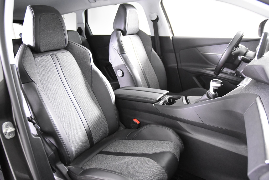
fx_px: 191
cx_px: 134
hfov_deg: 70.4
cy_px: 90
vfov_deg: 50.4
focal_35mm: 26
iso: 6400
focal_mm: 17
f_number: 2.8
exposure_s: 1/25
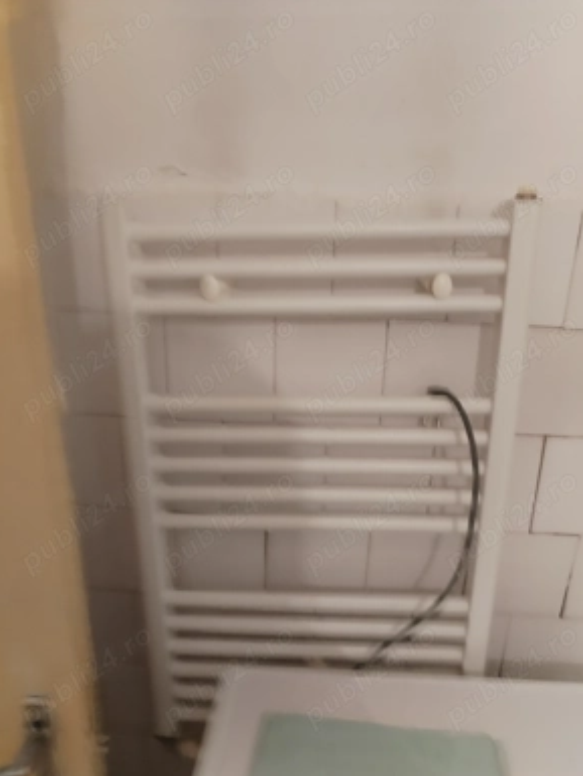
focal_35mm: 27
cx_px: 299
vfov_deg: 65.3
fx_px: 606
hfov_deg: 51.4
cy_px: 401
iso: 433
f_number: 1.8
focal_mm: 4.75
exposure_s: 1/33.3
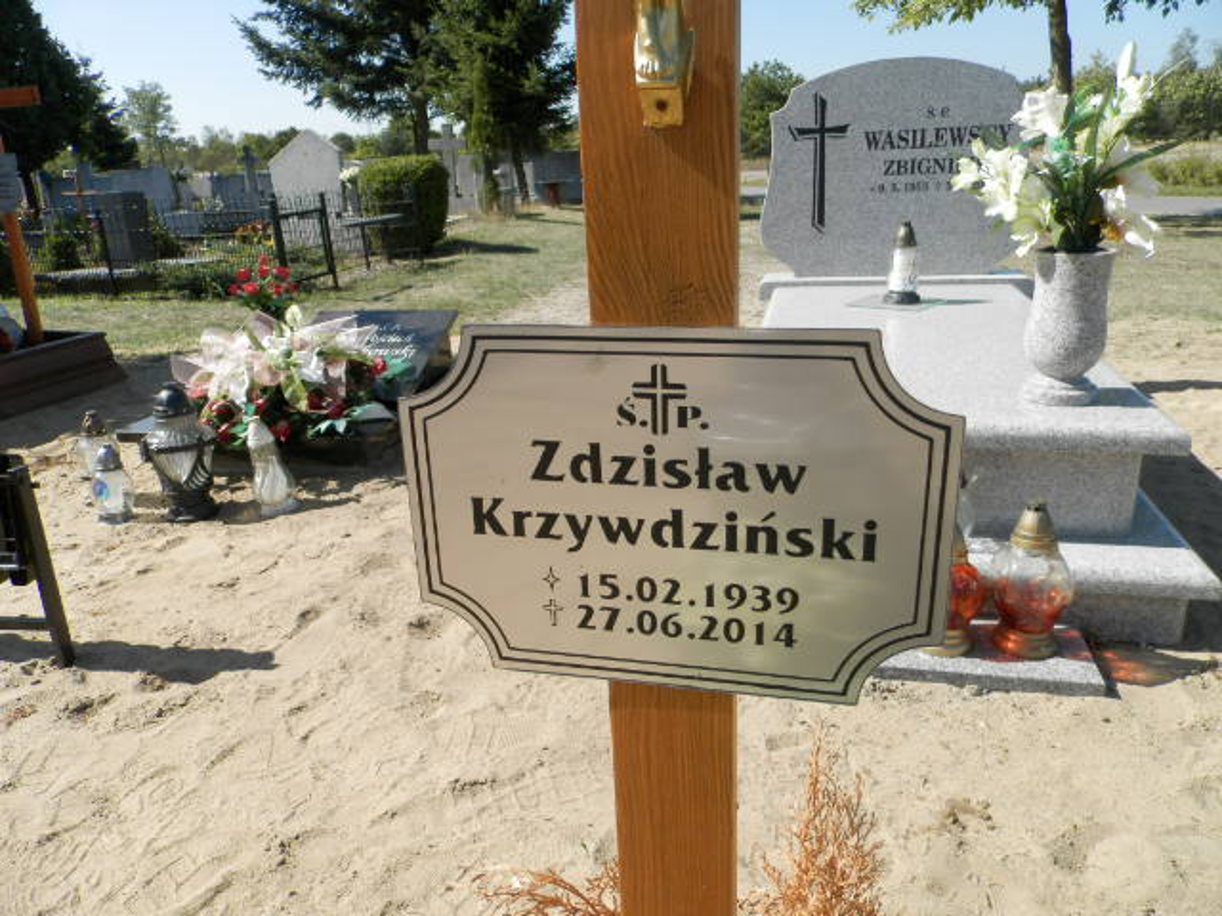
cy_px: 458
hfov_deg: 69.4
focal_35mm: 25
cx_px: 611
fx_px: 883
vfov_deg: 54.9
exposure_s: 1/1000
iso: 80
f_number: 3.1
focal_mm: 4.5
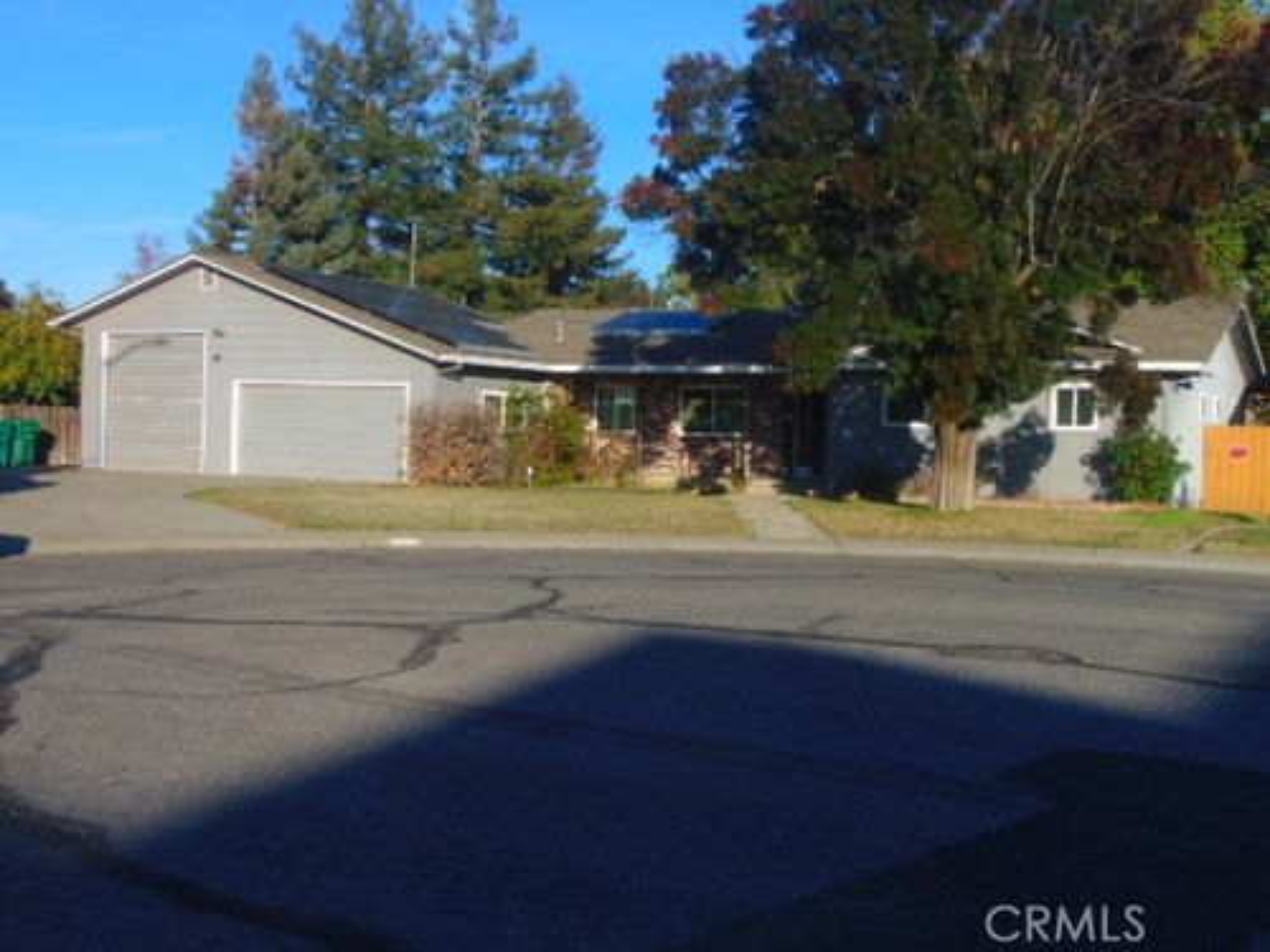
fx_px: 1541
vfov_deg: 34.3
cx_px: 635
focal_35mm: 42
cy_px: 476
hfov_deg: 44.8
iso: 80
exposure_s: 1/800
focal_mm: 7.6
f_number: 3.3
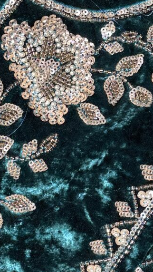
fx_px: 843
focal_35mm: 117
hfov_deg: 10.3
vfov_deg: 18.3
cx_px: 41
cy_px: 136
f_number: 1.78
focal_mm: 6.76
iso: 80
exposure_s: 1/100
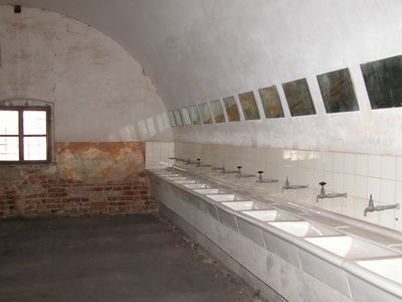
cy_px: 151
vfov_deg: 34.3
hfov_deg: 44.8
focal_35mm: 42
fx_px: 488
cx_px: 201
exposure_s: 1/60
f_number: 2.9
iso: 200
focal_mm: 10.7
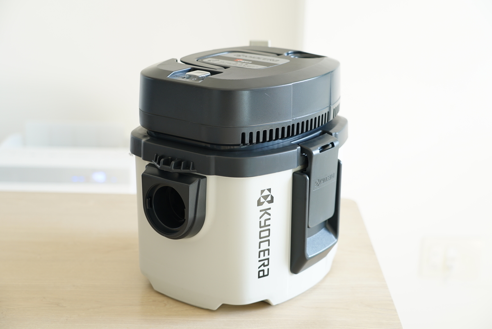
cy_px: 164
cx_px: 246
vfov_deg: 21.3
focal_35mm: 64
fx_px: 875
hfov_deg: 31.4
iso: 100
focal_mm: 64
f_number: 4
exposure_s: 1/40
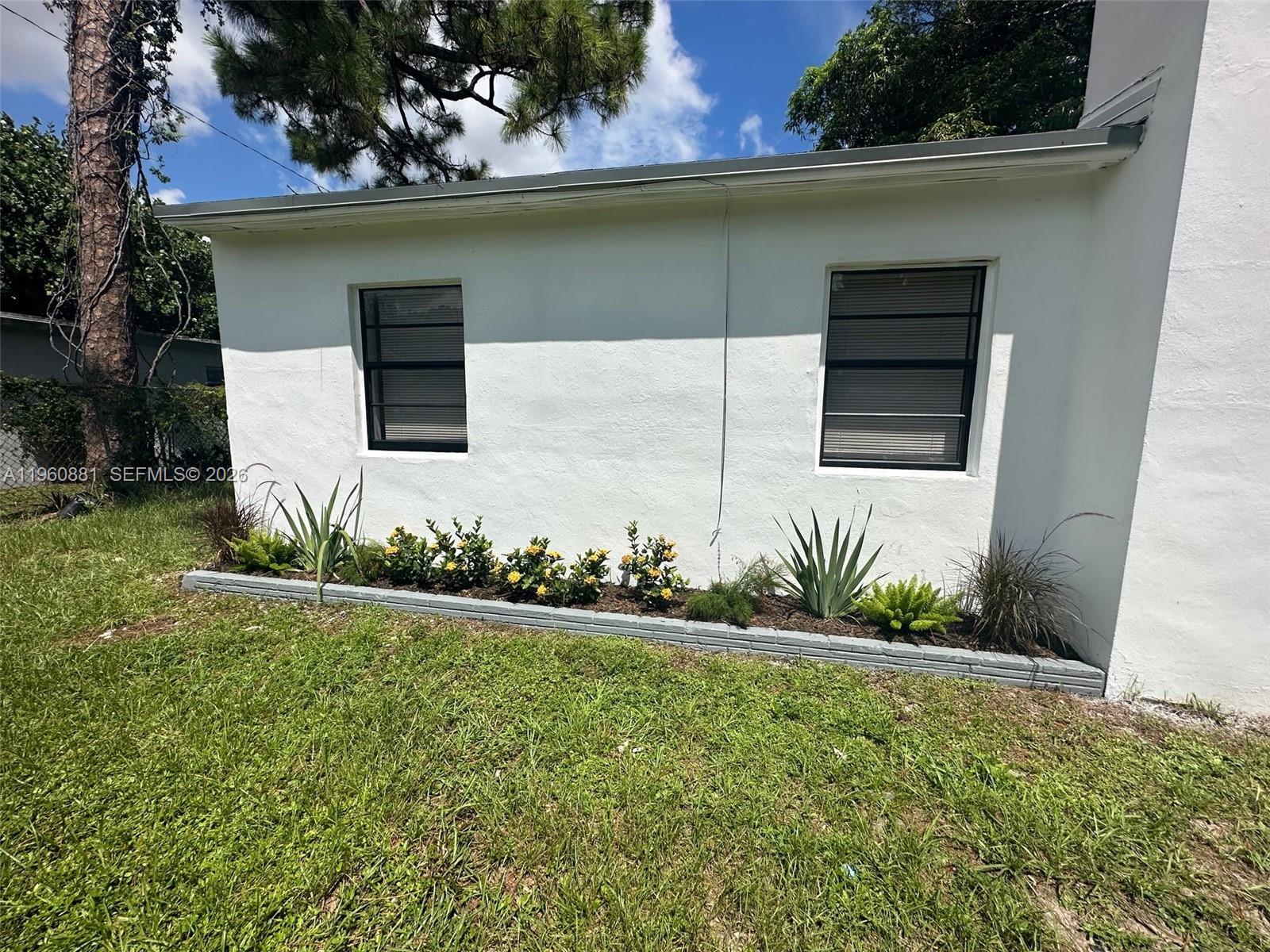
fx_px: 514
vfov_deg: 85.7
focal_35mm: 14
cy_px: 476
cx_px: 635
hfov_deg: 102.1
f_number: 2.2
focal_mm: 2.22
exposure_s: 1/4831
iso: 50
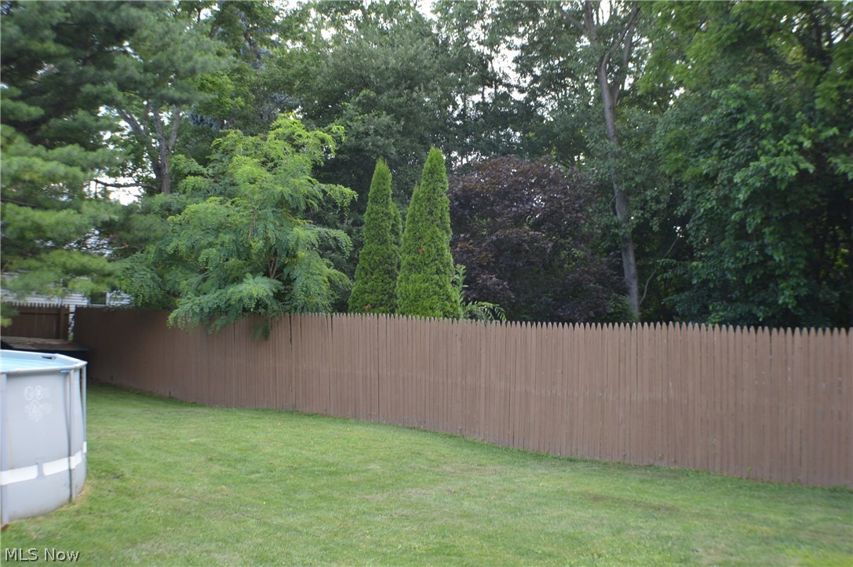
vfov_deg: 28.0
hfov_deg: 41.2
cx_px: 426
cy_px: 284
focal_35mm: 48
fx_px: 1136
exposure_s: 1/125
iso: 220
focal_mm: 32
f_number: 4.8
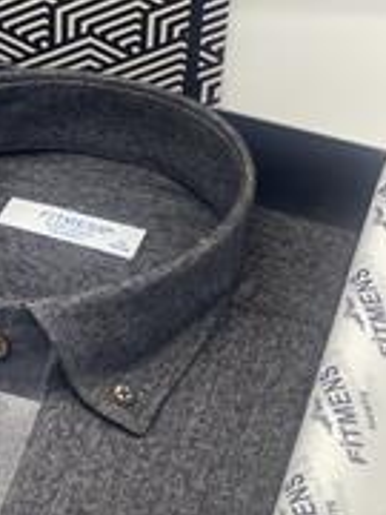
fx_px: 1769
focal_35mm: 119
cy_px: 336
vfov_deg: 16.5
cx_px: -26
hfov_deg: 12.3
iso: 64
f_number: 2
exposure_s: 1/122
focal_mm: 6
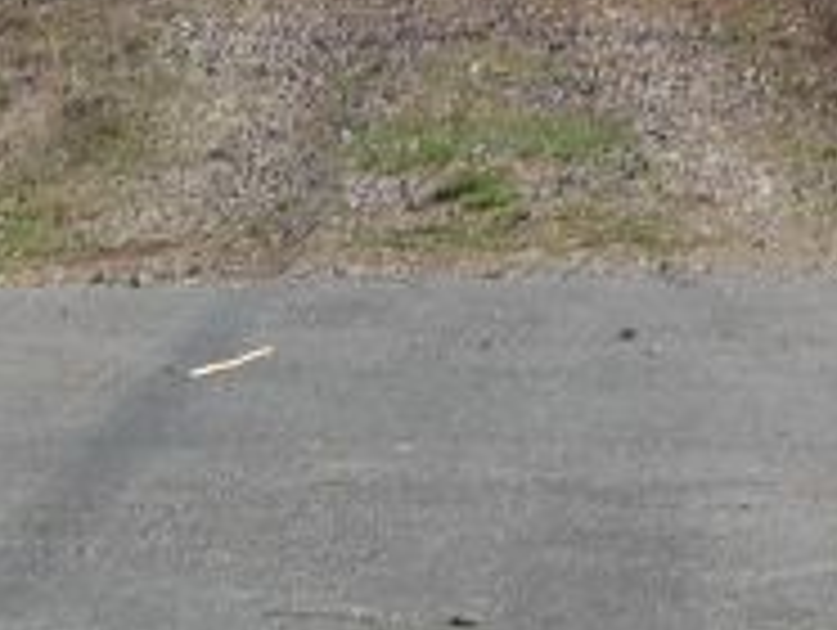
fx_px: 4576
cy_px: 144
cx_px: 351
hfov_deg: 10.4
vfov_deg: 7.9
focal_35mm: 189
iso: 100
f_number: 5.6
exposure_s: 1/400
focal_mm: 7
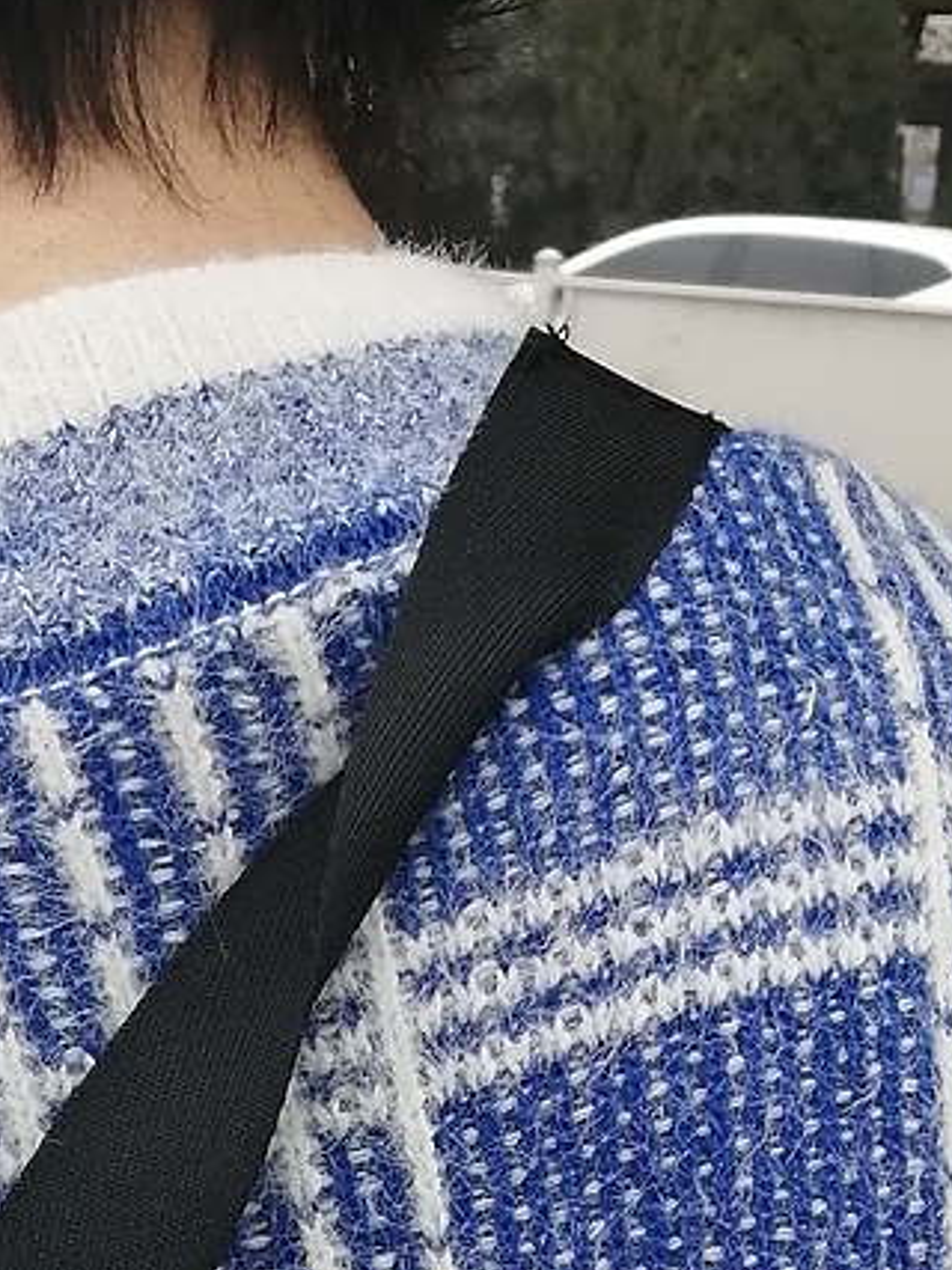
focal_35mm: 104
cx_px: 372
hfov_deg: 14.2
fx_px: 3815
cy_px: 1355
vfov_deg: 18.3
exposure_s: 1/900
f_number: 1.8
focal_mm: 3.62
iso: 125
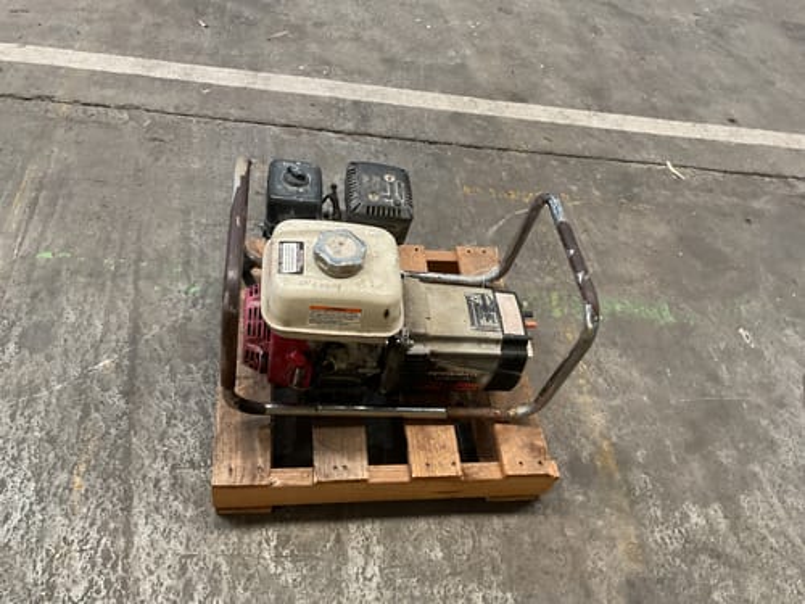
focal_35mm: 29
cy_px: 302
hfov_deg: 61.7
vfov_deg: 48.2
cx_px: 402
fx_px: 674
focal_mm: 3
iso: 125
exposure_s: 1/50
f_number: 1.8
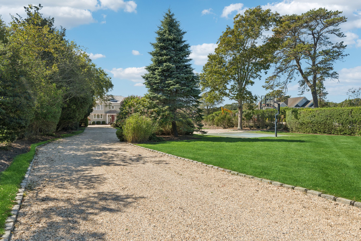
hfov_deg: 73.7
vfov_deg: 53.1
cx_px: 180
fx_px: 241
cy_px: 120
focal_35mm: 24
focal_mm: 24
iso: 125
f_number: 8
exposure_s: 1/250
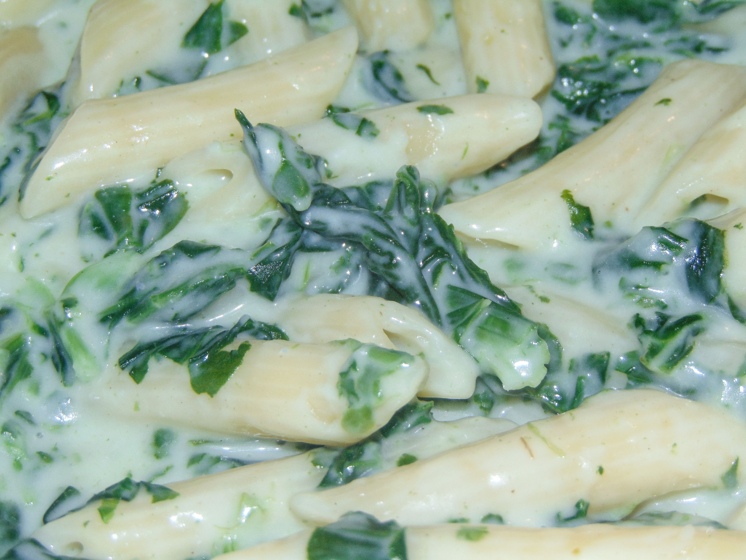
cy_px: 280
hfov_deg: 18.2
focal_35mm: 108
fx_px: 2327
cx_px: 373
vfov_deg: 13.7
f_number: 3.9
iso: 80
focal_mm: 19.4
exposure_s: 1/60
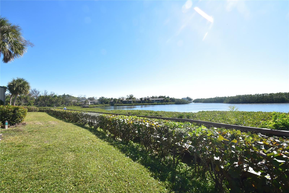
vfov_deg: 77.4
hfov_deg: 100.4
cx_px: 144
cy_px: 96
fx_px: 120
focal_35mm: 15
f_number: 11
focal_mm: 10
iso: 400
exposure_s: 1/500
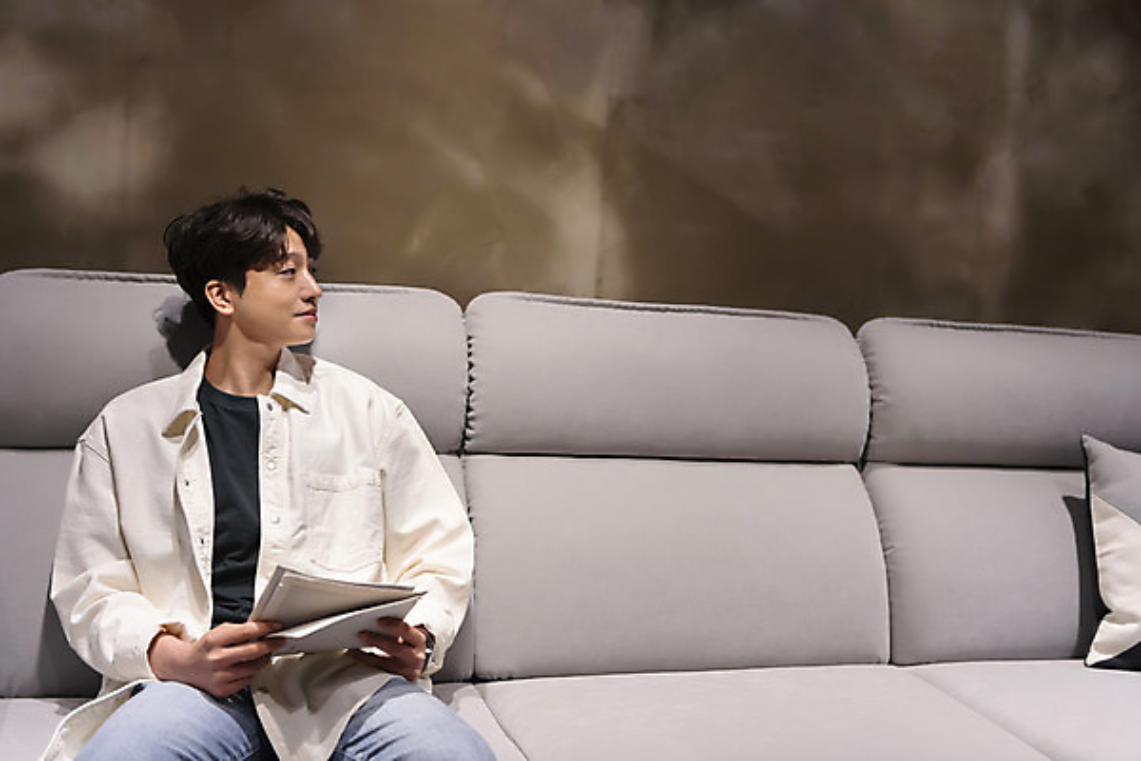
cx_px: 570
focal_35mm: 42
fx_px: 1331
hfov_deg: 46.4
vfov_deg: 31.9
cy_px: 380
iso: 800
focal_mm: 42
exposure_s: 1/100
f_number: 2.8
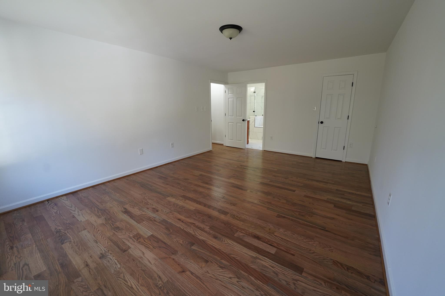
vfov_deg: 81.2
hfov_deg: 104.3
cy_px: 148
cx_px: 222
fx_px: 173
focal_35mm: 14
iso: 1250
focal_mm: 14
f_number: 4
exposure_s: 1/160
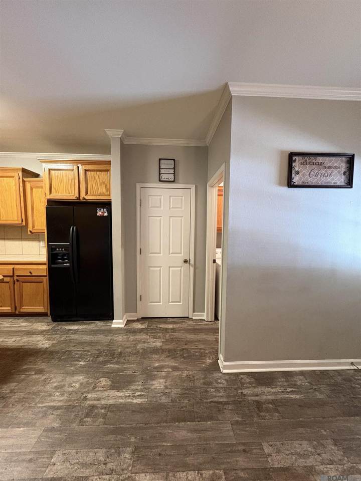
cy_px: 240
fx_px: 195
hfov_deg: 85.7
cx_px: 180
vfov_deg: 102.1
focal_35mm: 14
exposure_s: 1/60
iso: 640
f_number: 2.2
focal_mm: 2.22
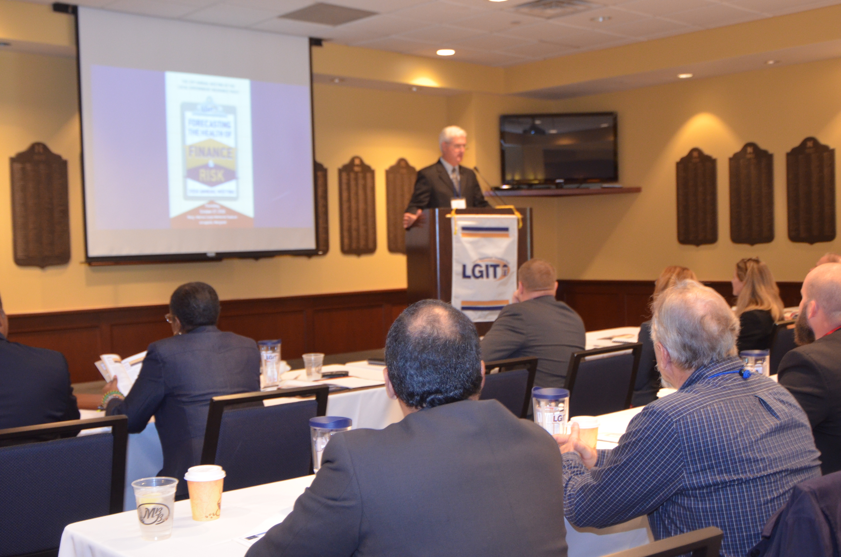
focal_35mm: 48
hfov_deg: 41.2
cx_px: 420
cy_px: 278
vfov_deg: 28.0
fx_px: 1119
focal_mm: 32
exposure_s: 1/30
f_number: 3.8
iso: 1400
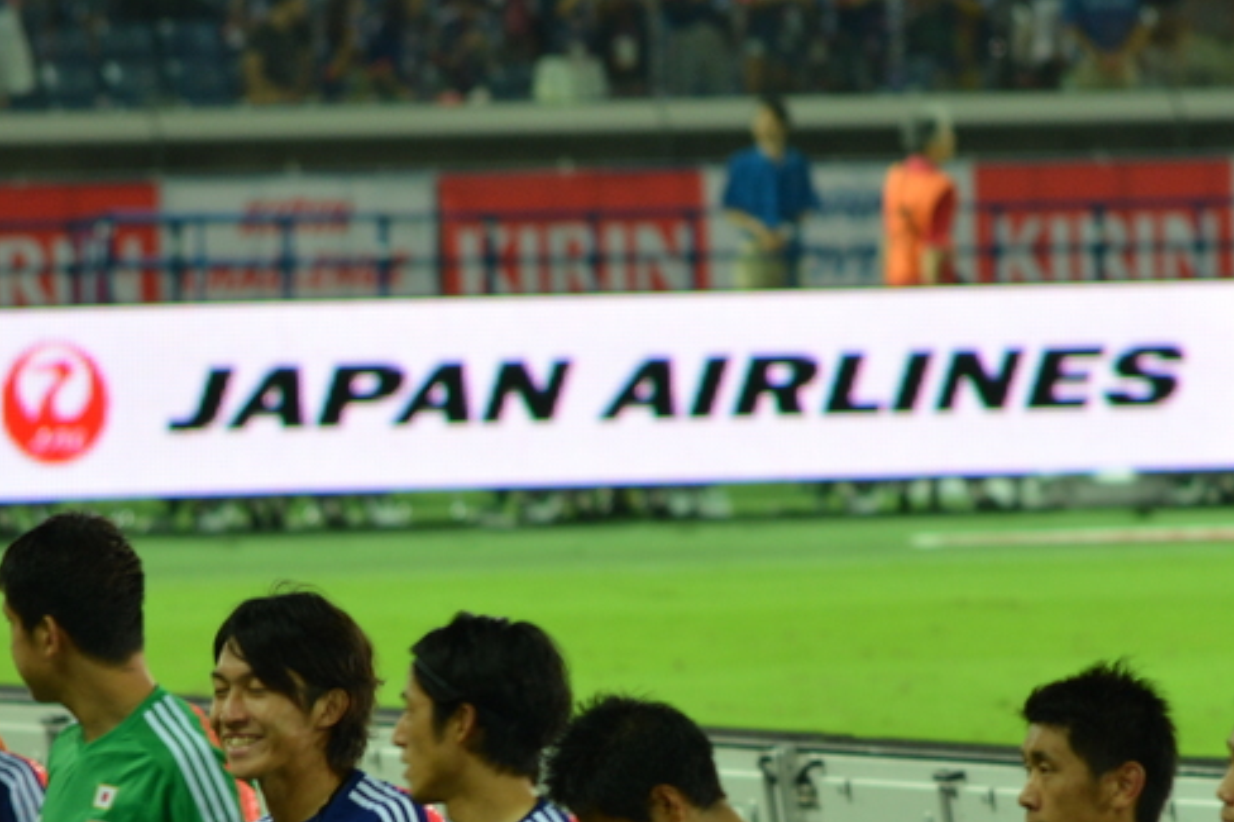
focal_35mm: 692
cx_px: 786
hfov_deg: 3.0
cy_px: 792
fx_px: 23711
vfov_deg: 2.0
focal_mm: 220
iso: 400
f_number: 5.3
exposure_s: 1/60
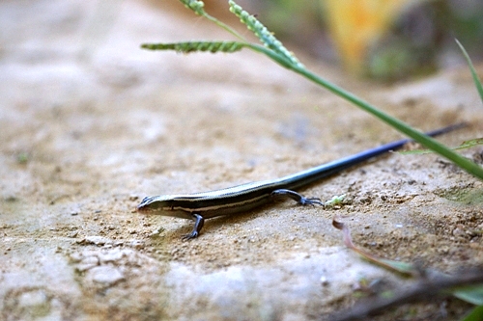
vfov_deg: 3.1
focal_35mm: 450
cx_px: 242
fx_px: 6035
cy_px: 160
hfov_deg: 4.6
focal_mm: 300
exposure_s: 1/500
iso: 800
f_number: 5.6
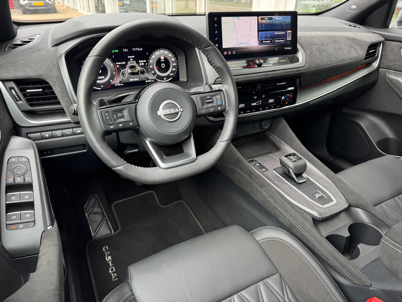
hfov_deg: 71.6
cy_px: 151
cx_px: 201
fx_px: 279
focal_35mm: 24
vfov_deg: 56.8
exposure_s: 1/121
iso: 80
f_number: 1.78
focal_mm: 6.76
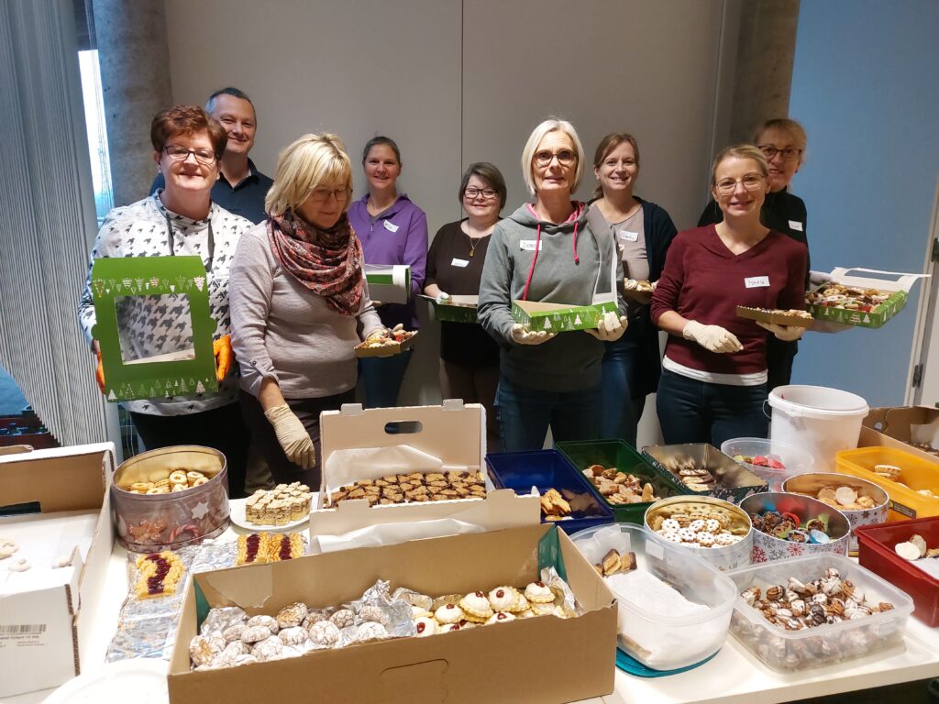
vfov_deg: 56.8
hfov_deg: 71.6
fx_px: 651
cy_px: 352
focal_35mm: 24
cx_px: 470
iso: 320
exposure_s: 1/100
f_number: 1.8
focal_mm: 5.23
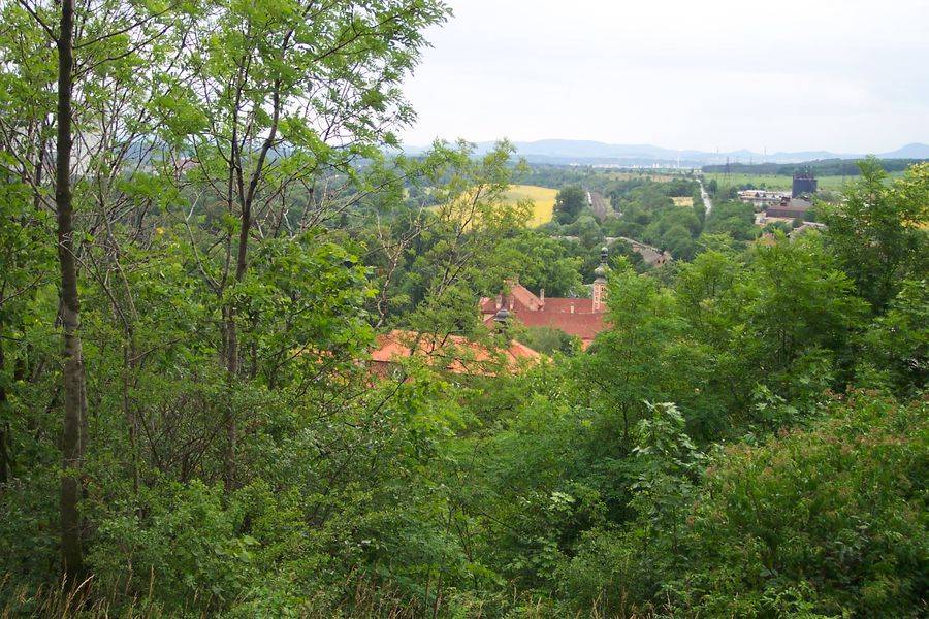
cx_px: 464
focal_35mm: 51
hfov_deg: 38.9
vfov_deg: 26.5
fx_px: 1316
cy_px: 310
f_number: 3.4
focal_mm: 10.7
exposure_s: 1/180
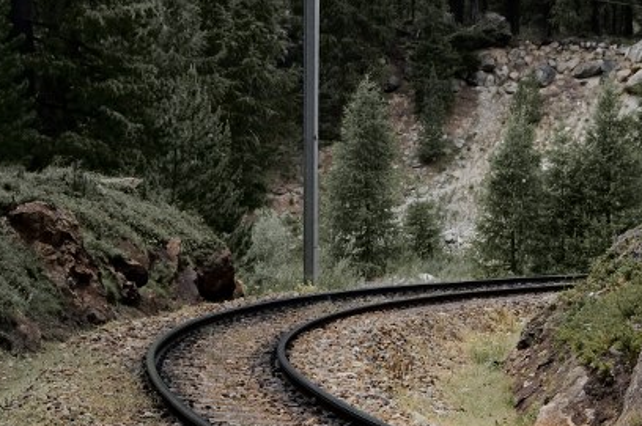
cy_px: 299
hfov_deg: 14.4
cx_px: 382
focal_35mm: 143
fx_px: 2547
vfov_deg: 9.6
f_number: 8
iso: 200
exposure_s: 1/250
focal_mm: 38
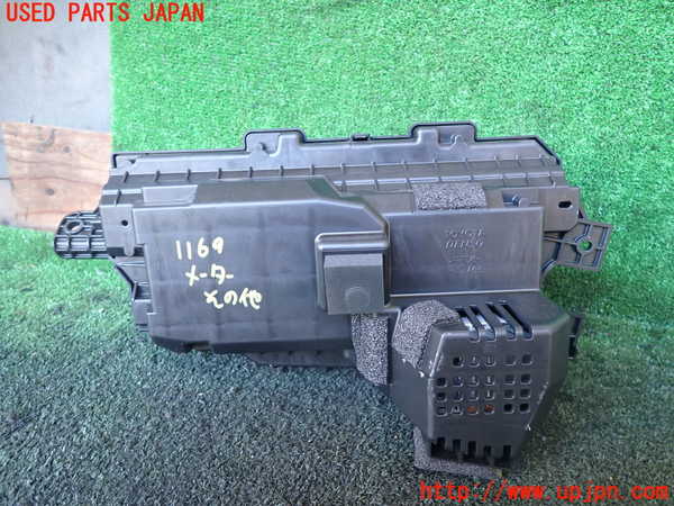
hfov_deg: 69.4
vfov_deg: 54.9
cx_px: 337
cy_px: 253
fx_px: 487
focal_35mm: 25
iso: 250
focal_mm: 4.5
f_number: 2
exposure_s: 1/30
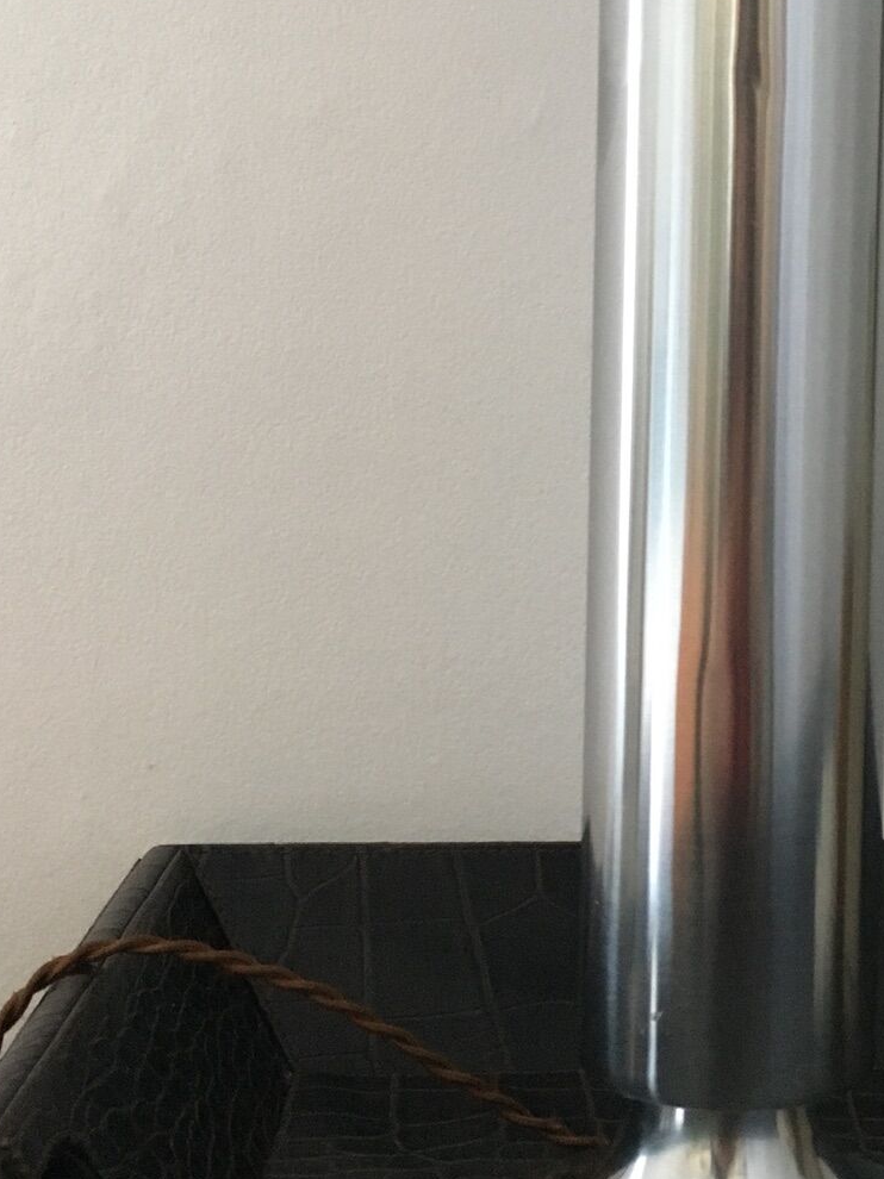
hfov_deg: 24.0
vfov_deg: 32.0
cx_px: 728
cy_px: 403
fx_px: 2044
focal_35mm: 60
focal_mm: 4.15
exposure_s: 1/25
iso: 200
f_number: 2.2
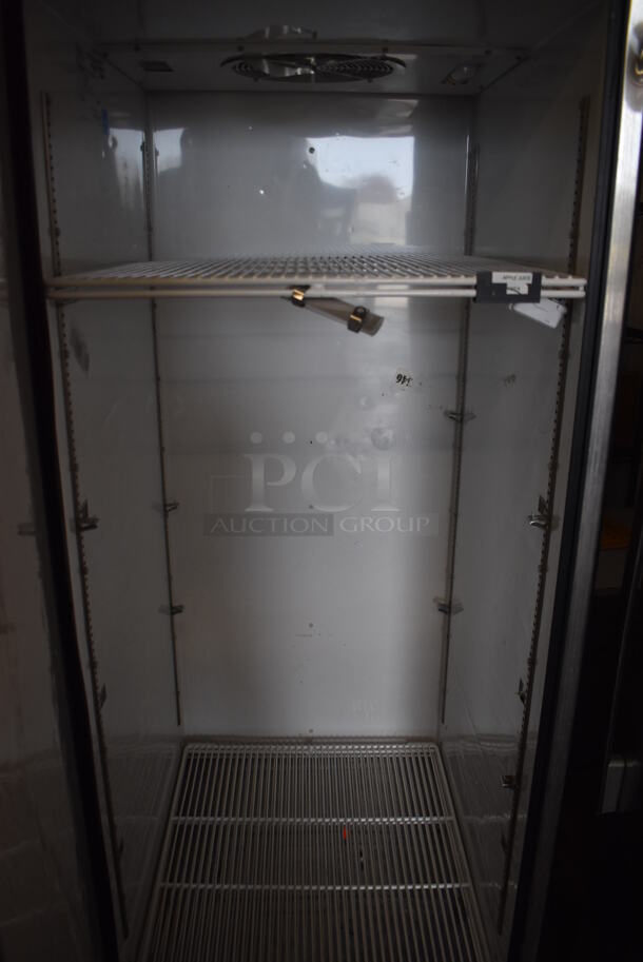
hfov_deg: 48.0
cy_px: 481
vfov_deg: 67.3
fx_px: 722
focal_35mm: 27
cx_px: 322
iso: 800
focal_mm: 18
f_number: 3.5
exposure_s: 1/200
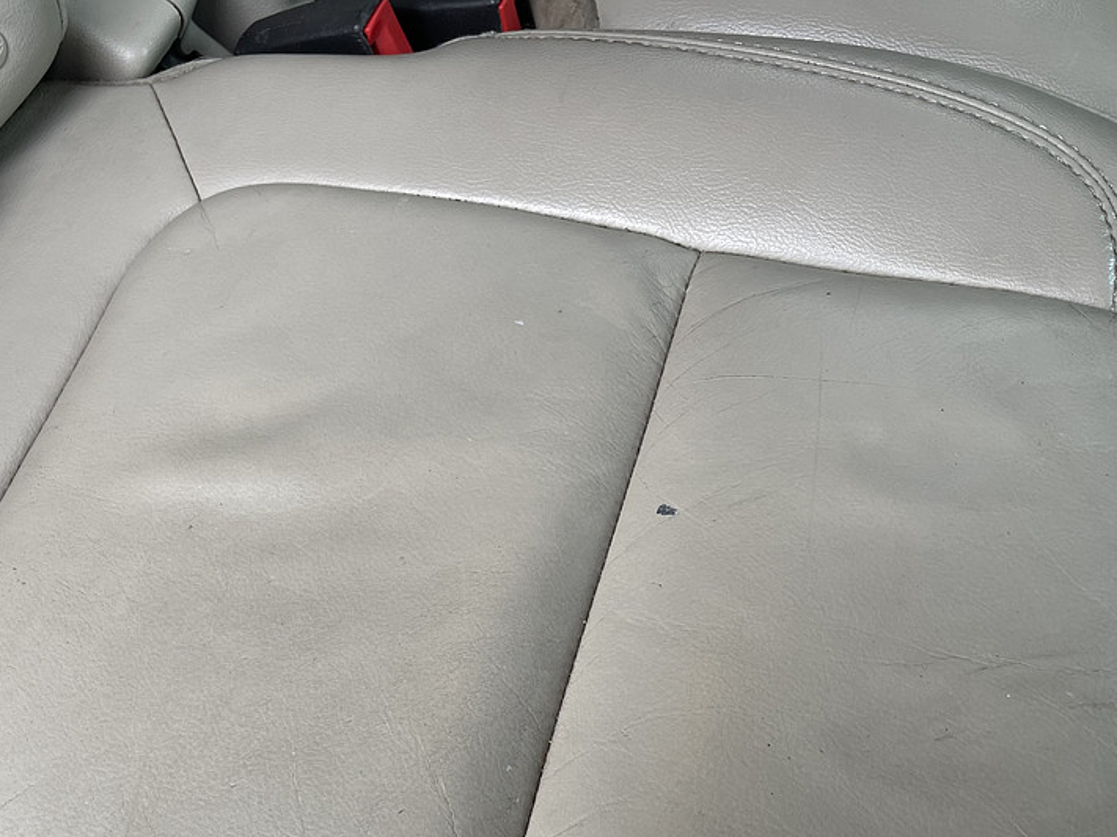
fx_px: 1161
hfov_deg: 50.8
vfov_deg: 38.9
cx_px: 416
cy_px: 601
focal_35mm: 36
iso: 80
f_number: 1.6
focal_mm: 5.1
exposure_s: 1/121
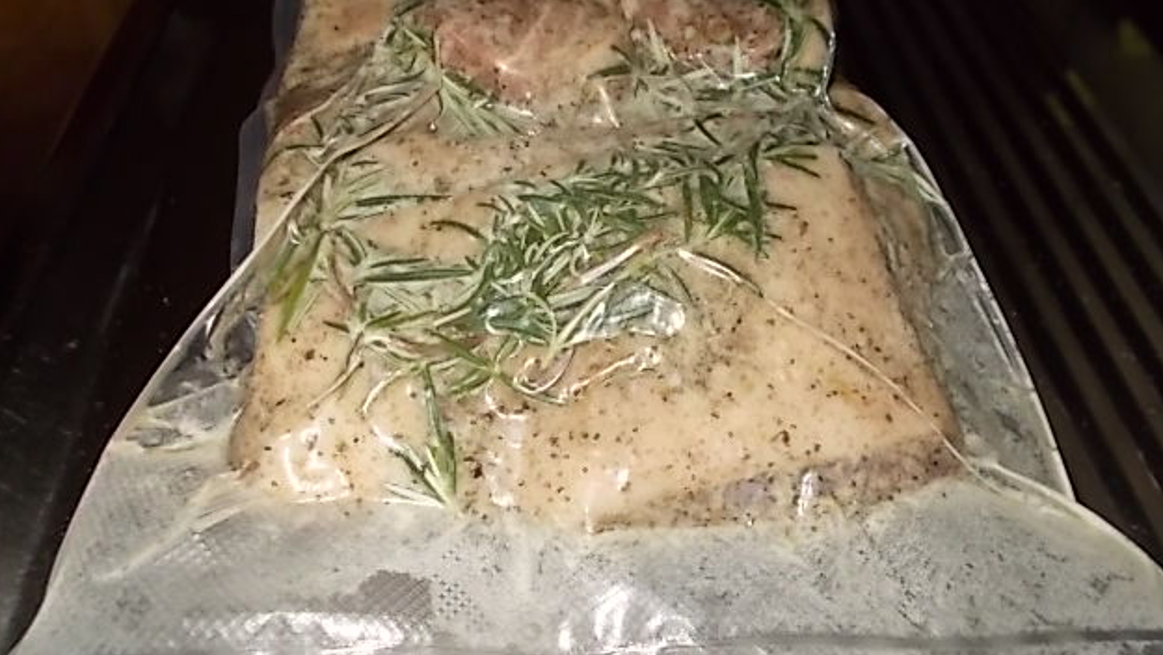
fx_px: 895
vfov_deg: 39.9
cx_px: 573
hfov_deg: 66.0
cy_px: 417
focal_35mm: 29
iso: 200
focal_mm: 4.6
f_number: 3.2
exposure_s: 1/25
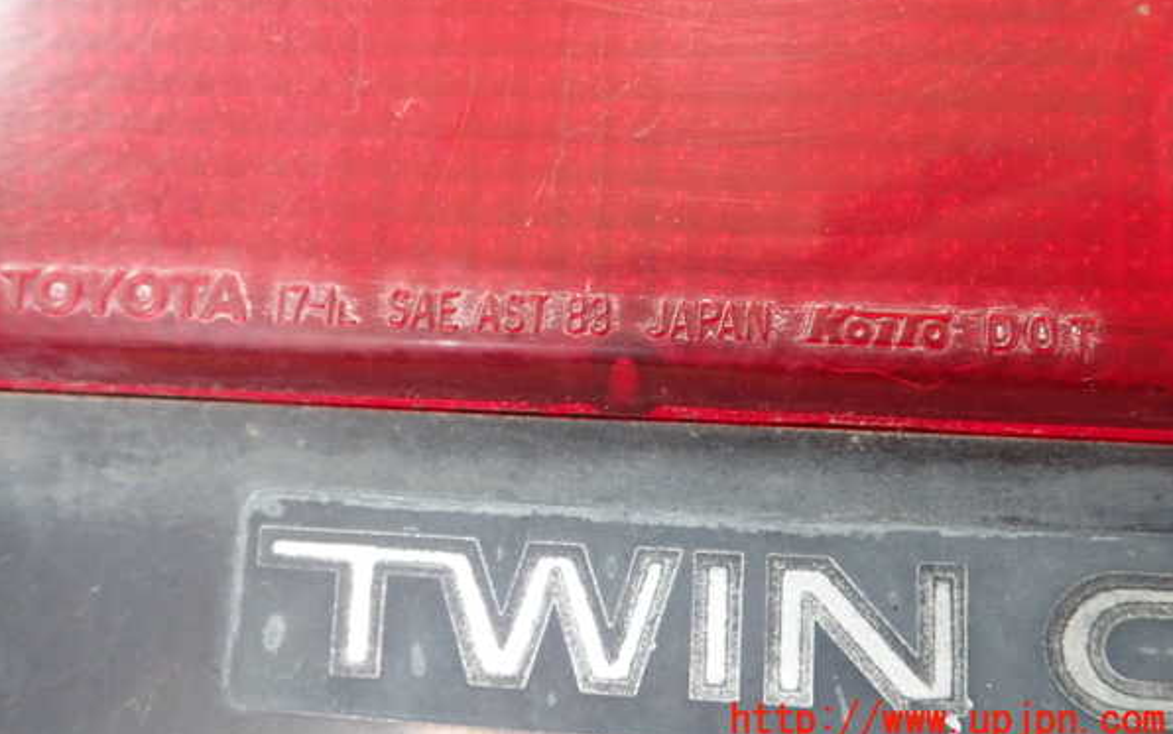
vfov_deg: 39.3
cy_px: 303
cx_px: 585
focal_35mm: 32
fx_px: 1023
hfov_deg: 59.6
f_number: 2.3
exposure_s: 1/125
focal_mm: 5.5
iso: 640
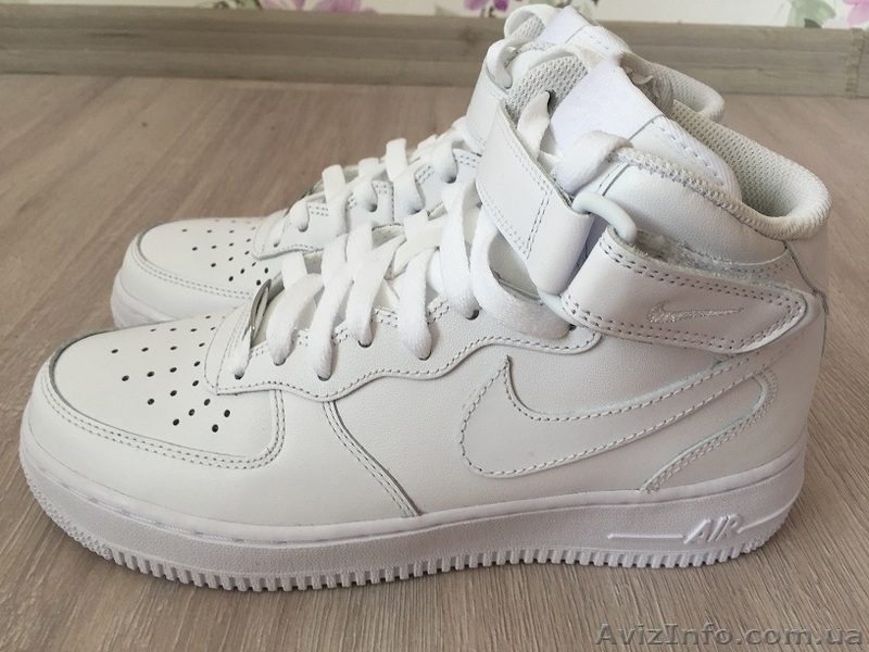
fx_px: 728
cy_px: 326
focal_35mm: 29
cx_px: 434
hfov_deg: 61.7
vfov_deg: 48.2
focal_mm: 4.15
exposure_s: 1/100
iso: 32
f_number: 2.2
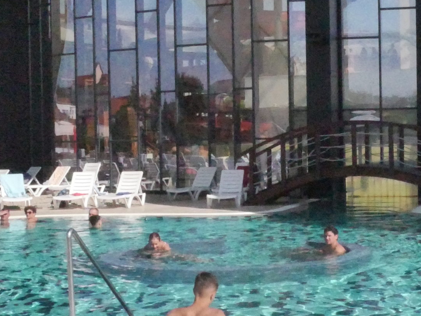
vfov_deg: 18.4
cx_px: 361
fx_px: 973
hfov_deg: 23.9
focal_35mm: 80
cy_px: 156
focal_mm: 17
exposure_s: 1/4000
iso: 12800
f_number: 22
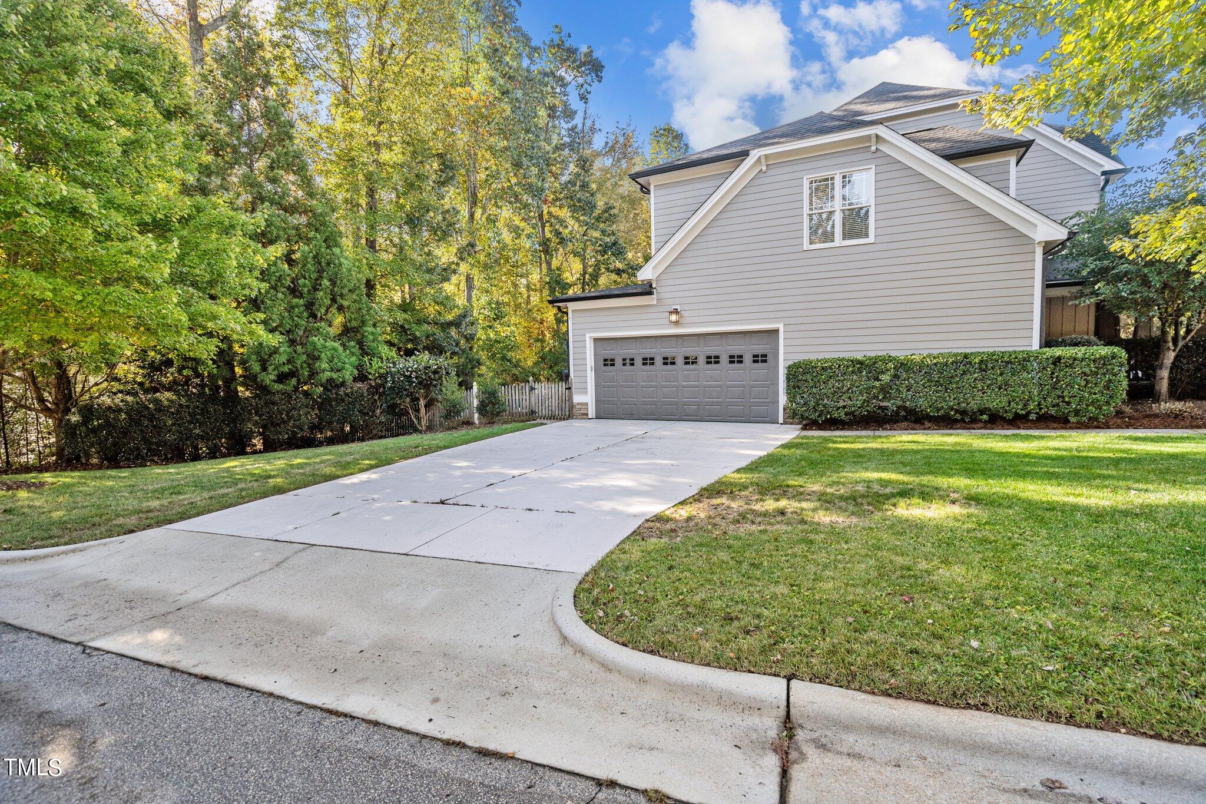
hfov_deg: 96.7
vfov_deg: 73.7
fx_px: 536
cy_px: 402
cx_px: 603
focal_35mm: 16
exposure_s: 1/160
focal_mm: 16
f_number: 4
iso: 640
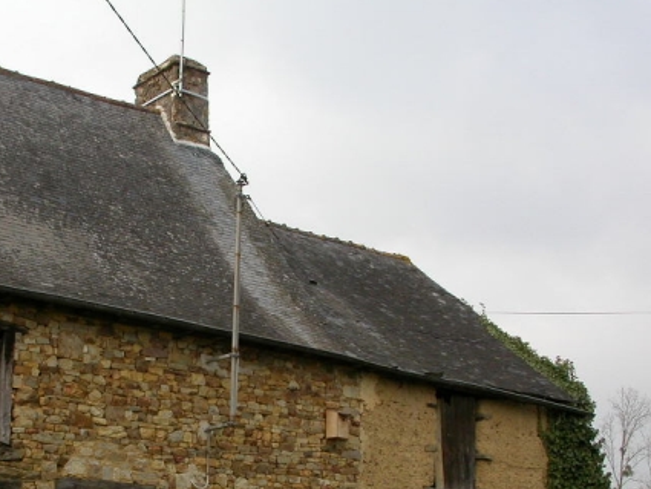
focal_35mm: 61
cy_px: 388
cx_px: 195
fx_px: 1148
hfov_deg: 31.3
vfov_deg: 23.7
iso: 100
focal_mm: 7.85
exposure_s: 1/185
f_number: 6
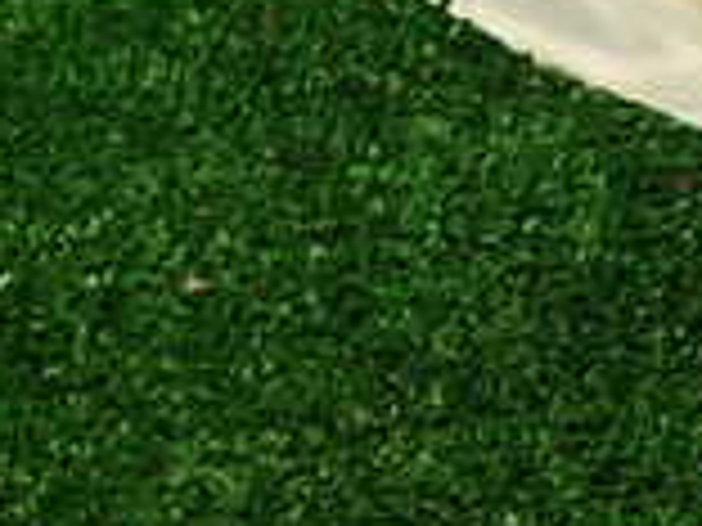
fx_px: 1947
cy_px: -418
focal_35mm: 96
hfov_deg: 17.4
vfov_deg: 13.8
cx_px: 1184
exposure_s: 1/80
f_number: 2
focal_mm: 4.5
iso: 100
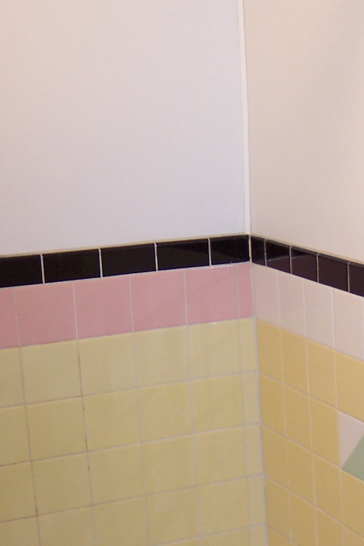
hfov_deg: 17.2
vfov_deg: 25.5
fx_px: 1182
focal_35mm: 78
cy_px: 439
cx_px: 348
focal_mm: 8
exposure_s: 1/30
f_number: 2.8
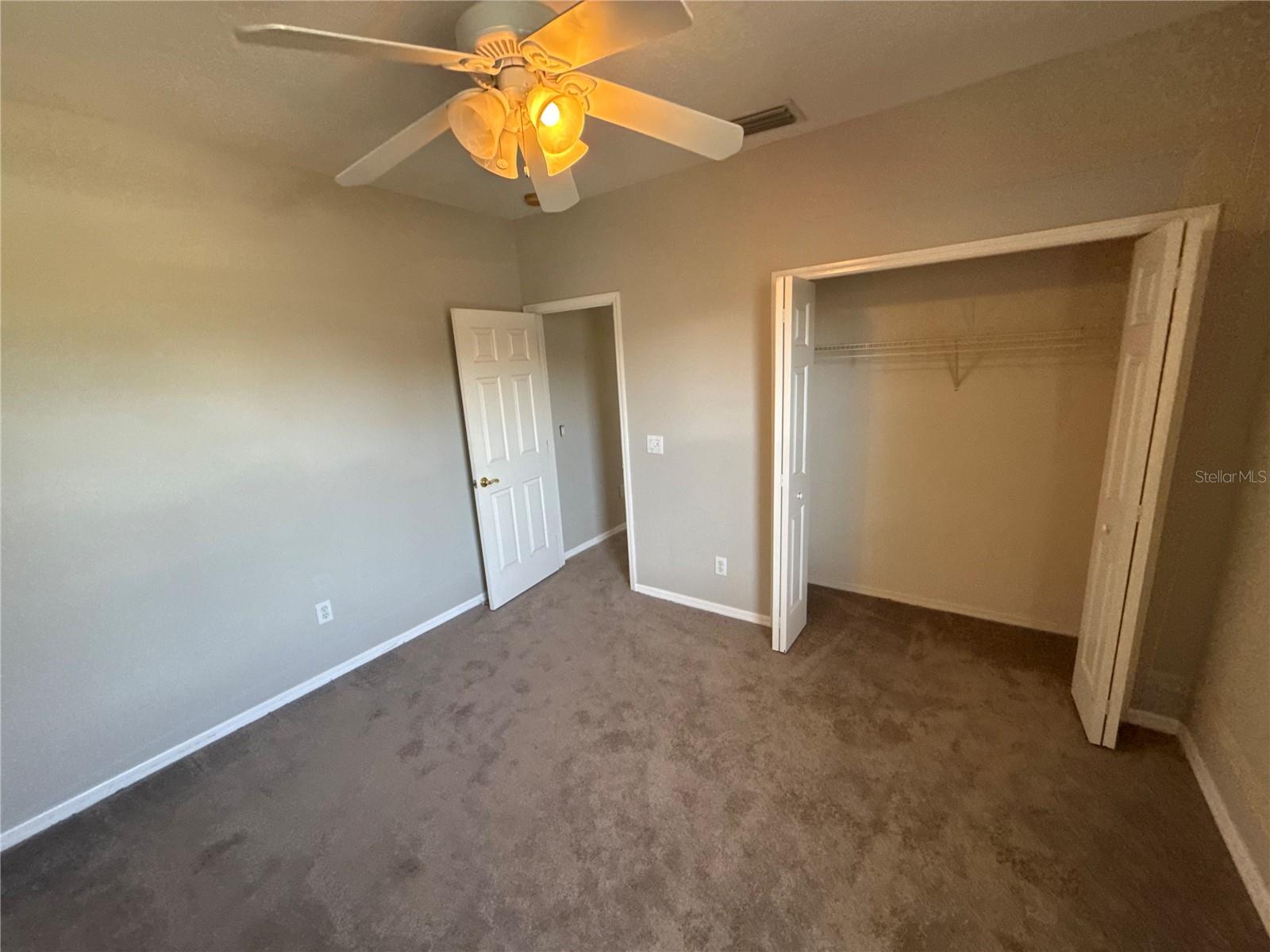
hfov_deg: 102.1
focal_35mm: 14
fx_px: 514
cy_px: 476
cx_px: 635
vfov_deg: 85.7
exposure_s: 1/120
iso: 320
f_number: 2.2
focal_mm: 2.22
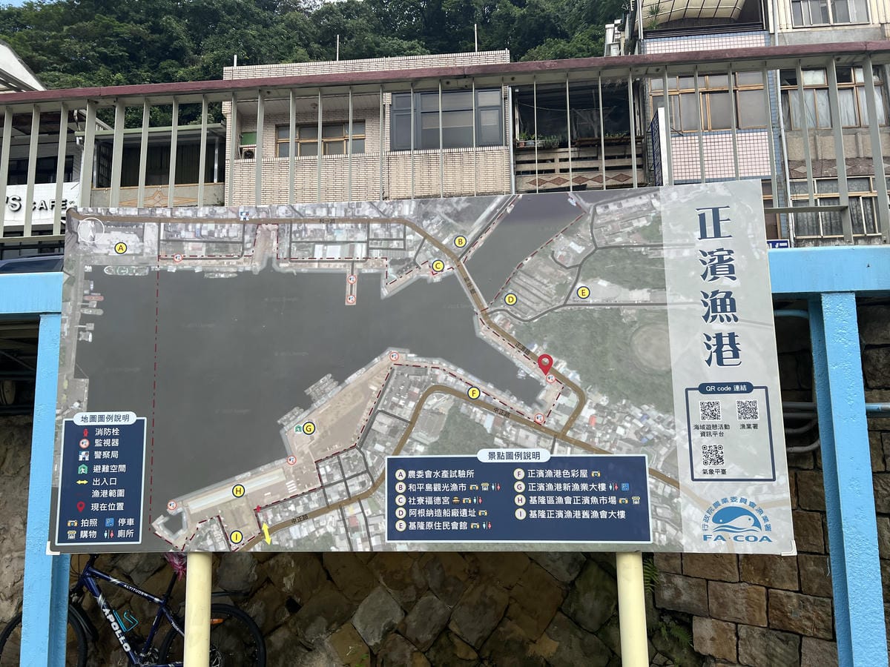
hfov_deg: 67.3
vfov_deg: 53.1
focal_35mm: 26
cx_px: 445
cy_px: 334
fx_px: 668
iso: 50
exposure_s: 1/2457
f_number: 1.5
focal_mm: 5.7
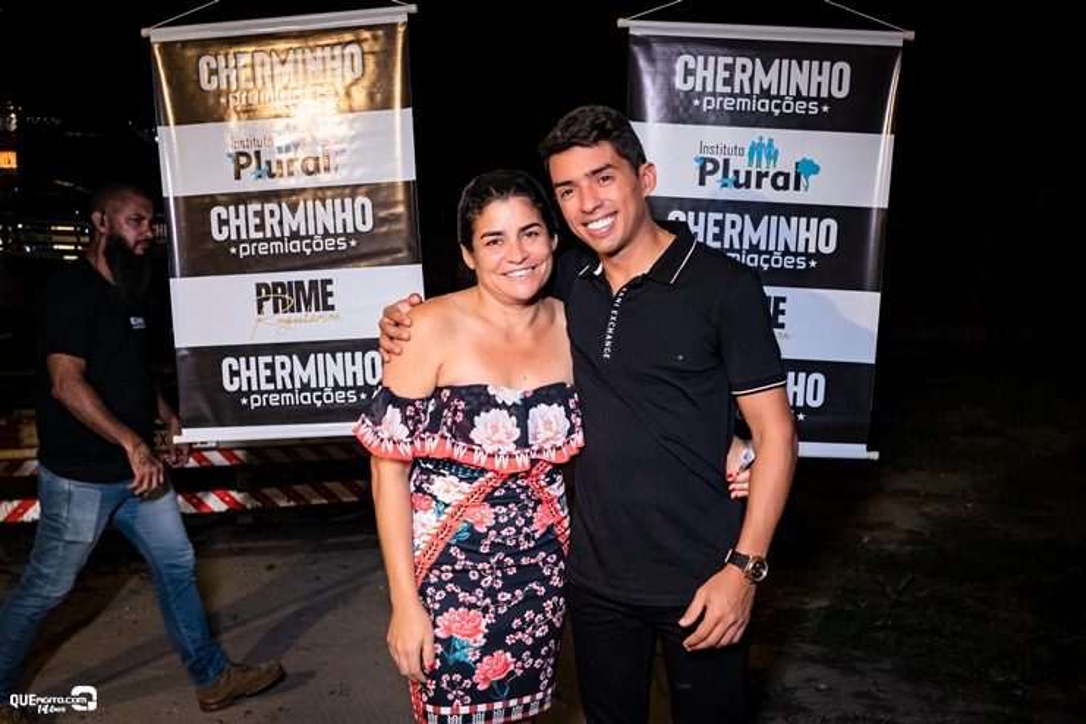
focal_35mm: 36
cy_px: 362
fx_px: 1086
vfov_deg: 36.9
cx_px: 543
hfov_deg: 53.1
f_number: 2.8
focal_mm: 24
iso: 2500
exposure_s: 1/250
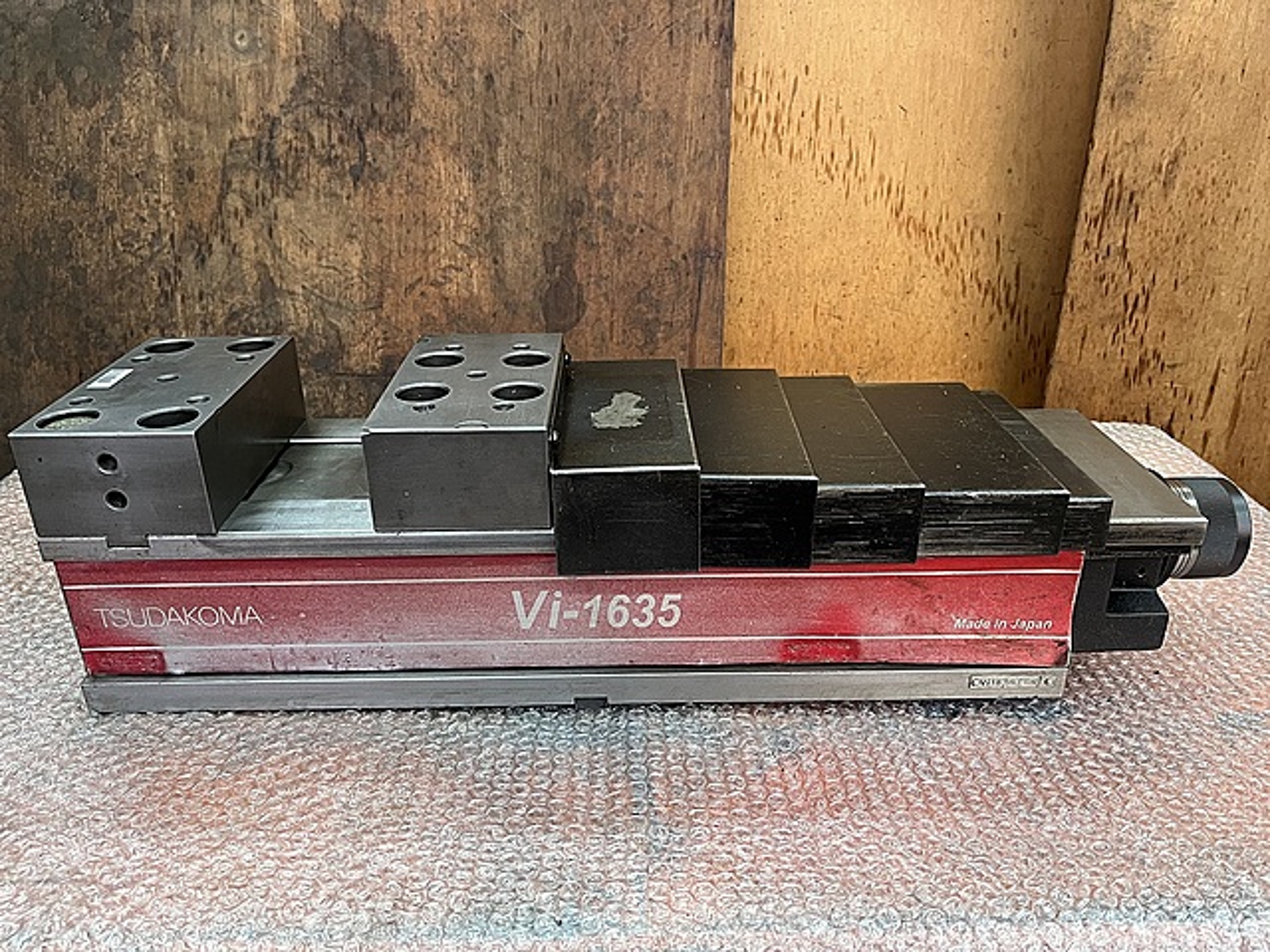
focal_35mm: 26
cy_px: 476
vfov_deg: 53.1
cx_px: 635
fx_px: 954
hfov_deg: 67.3
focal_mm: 5.1
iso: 160
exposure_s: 1/60
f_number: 1.6
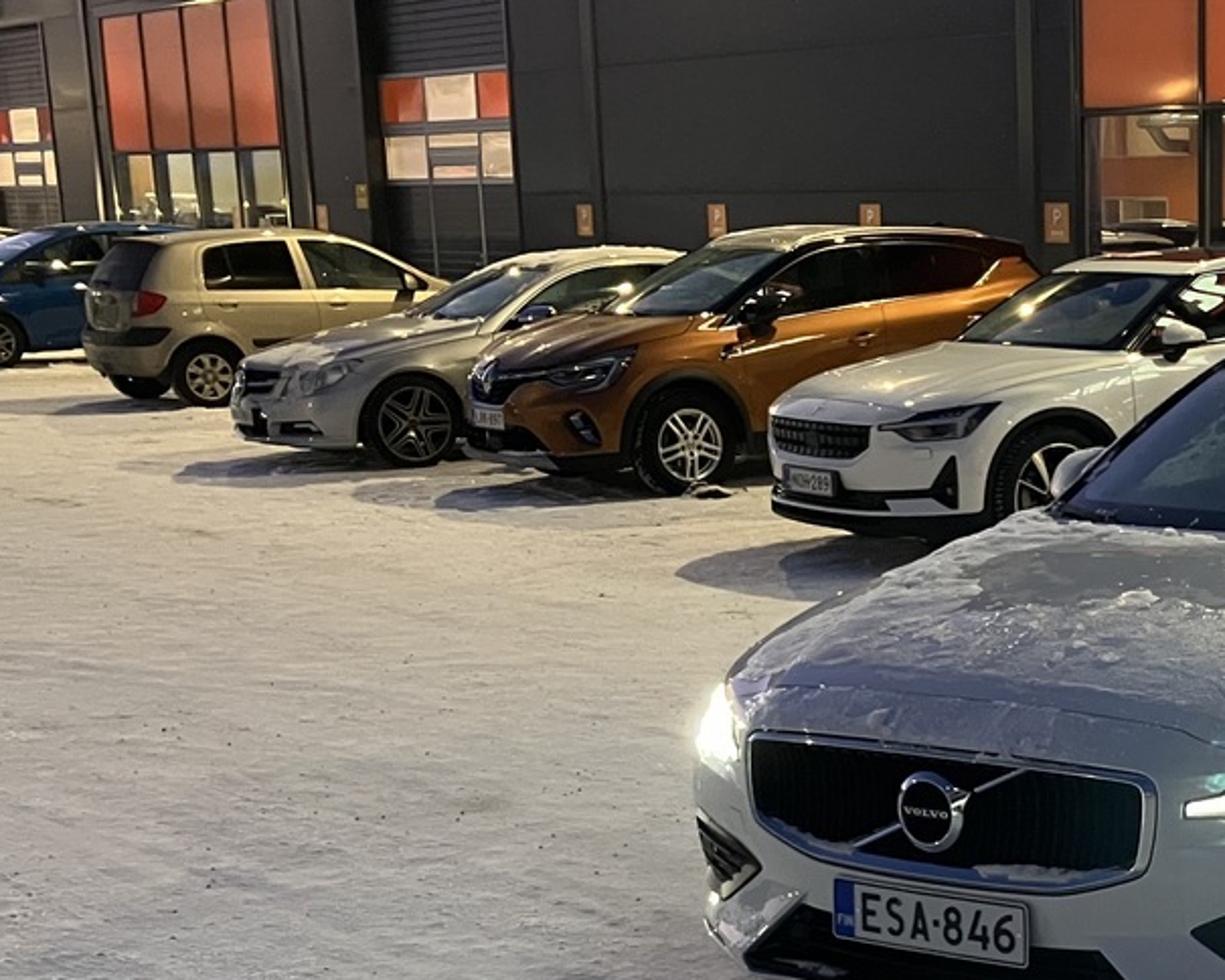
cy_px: 806
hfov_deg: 27.2
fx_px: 2357
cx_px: 1284
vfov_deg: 23.1
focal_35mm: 65
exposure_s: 1/50
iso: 320
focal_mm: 3.99
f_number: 1.8
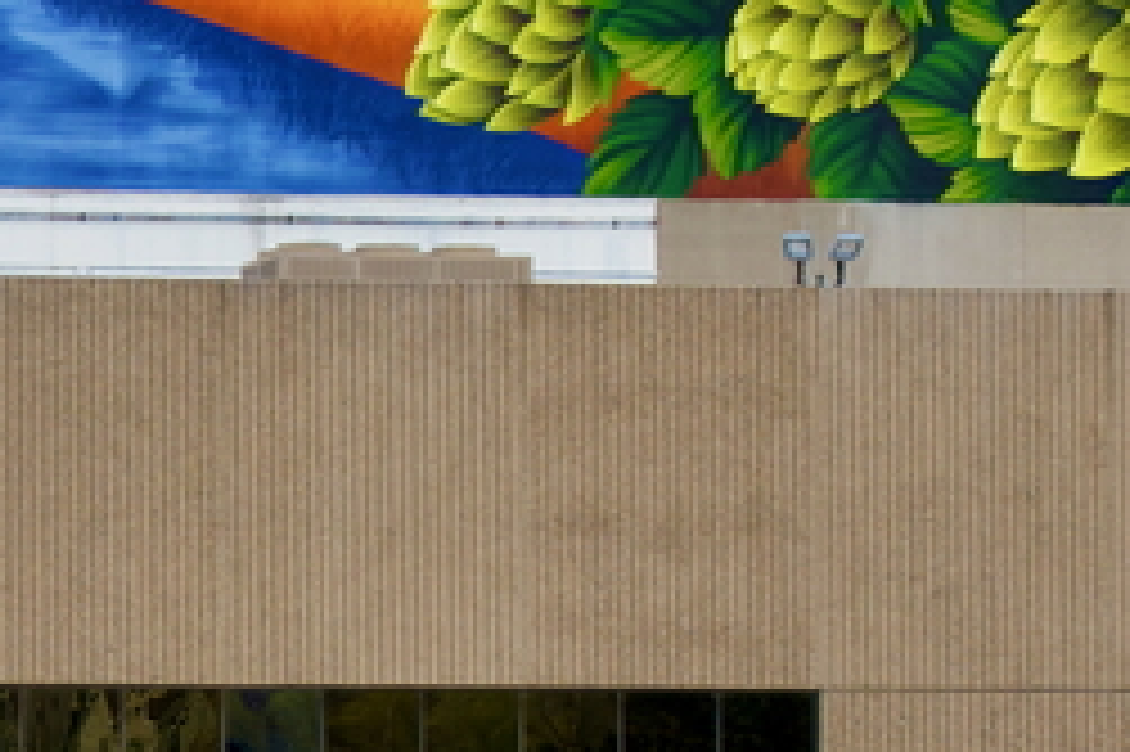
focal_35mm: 306
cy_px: 919
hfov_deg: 6.7
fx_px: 9598
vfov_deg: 4.5
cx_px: -324
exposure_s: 1/250
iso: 100
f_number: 5.6
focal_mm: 50
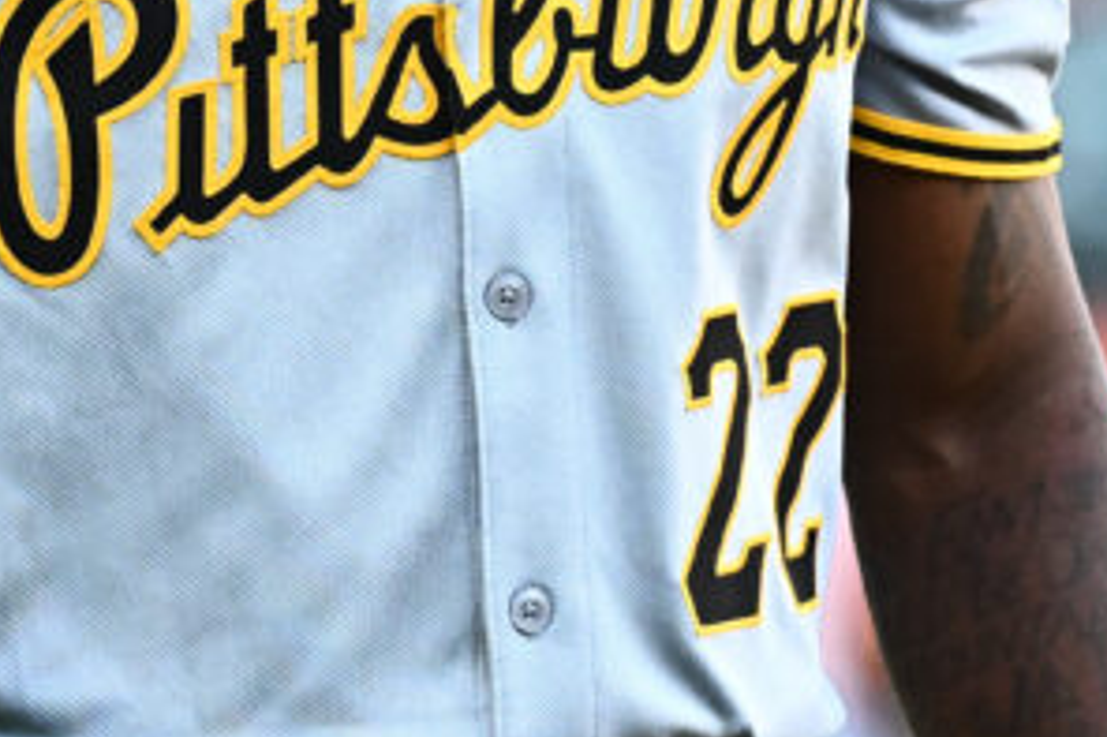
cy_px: -307
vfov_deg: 0.8
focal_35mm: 1819
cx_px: 322
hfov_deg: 1.1
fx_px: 55901
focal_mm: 350
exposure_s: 1/1250
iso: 3200
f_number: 4
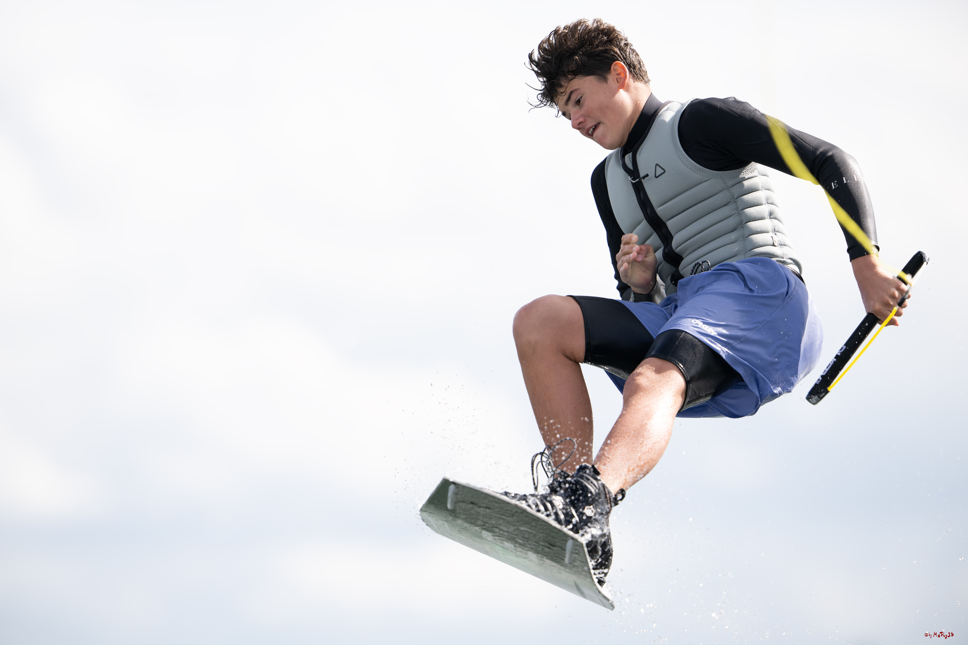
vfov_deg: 3.4
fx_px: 10755
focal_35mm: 400
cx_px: 484
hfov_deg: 5.2
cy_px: 322
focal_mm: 400
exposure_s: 1/2500
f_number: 4
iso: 320
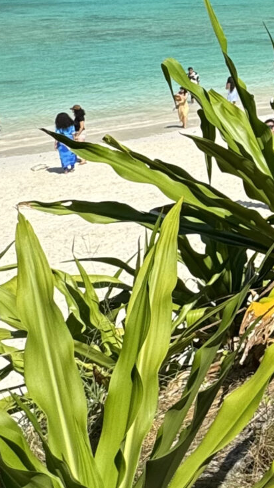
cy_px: 62
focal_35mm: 53
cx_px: 541
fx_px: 685
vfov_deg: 37.0
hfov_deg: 17.0
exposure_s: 1/1567
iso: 50
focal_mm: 2.22
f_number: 2.2
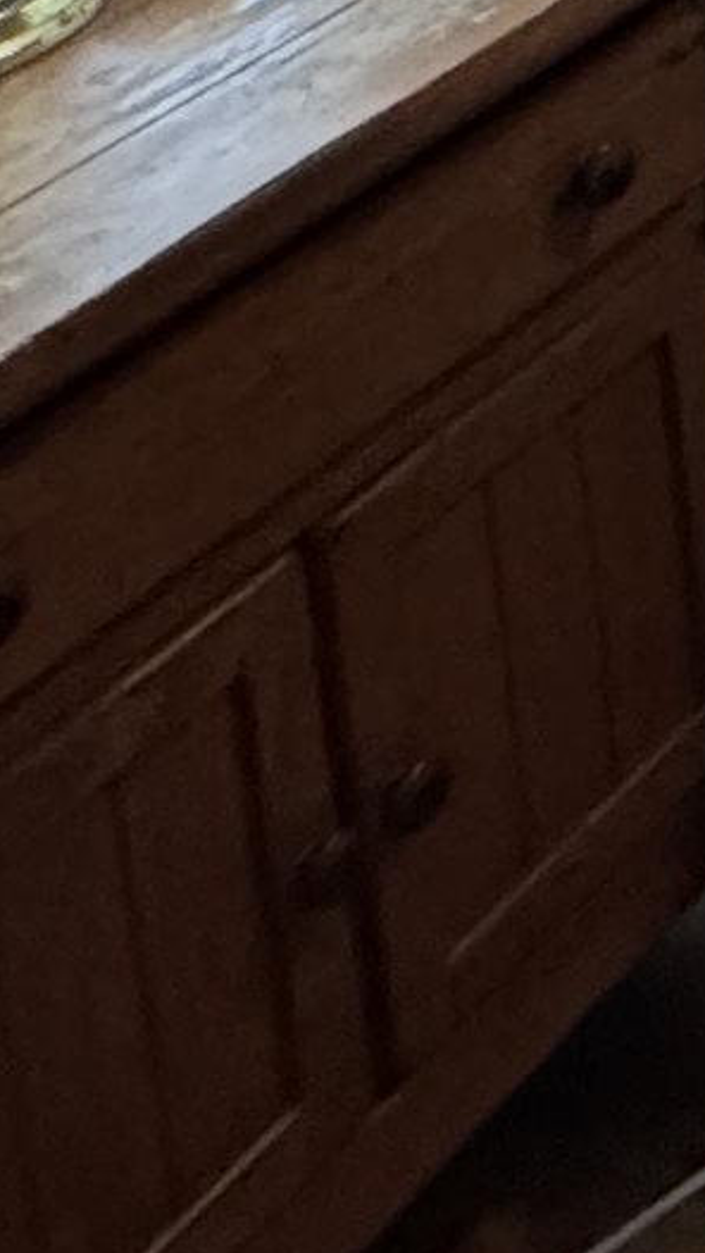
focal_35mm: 89
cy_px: -1232
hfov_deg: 9.0
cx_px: 2494
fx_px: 2957
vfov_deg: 17.4
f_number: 2.2
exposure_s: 1/60
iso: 400
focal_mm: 2.22
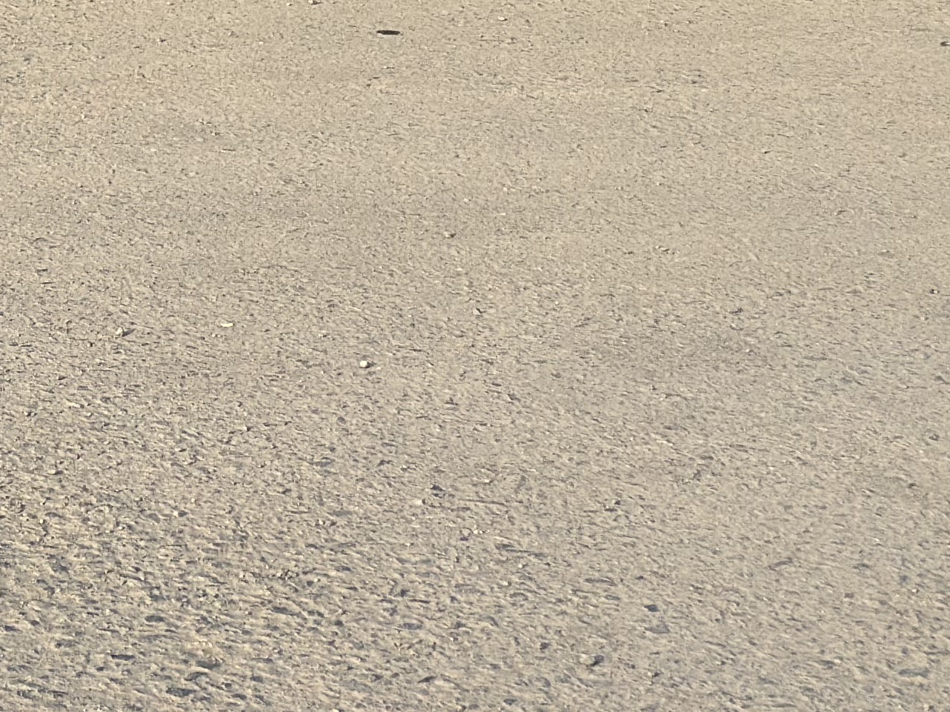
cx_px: -199
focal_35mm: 151
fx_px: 4143
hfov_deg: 12.8
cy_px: -398
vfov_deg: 9.5
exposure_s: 1/1565
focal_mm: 6.86
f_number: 1.78
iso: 80
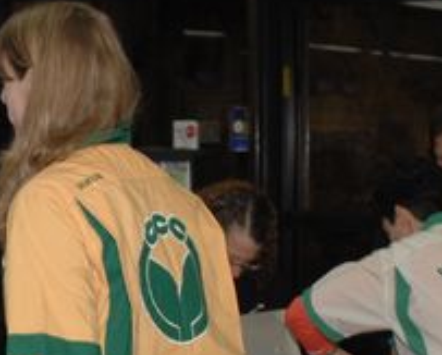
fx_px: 1624
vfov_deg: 12.4
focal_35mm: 124
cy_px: 256
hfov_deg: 15.3
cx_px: 13
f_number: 3.5
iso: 400
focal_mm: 28
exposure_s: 1/125
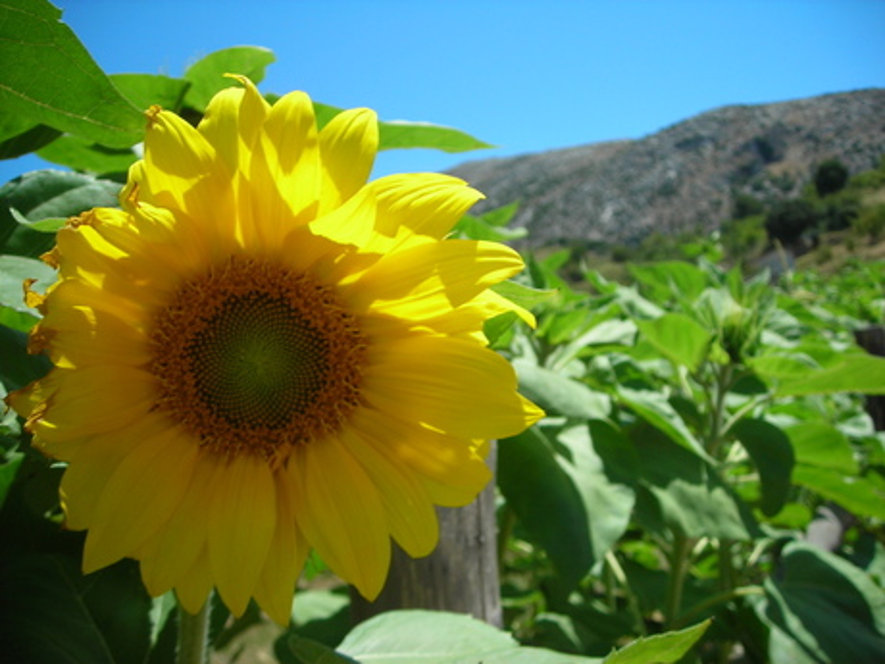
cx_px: 442
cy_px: 332
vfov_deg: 37.7
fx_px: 972
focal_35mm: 38
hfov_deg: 49.0
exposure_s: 1/147
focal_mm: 6.3
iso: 50
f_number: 6.4
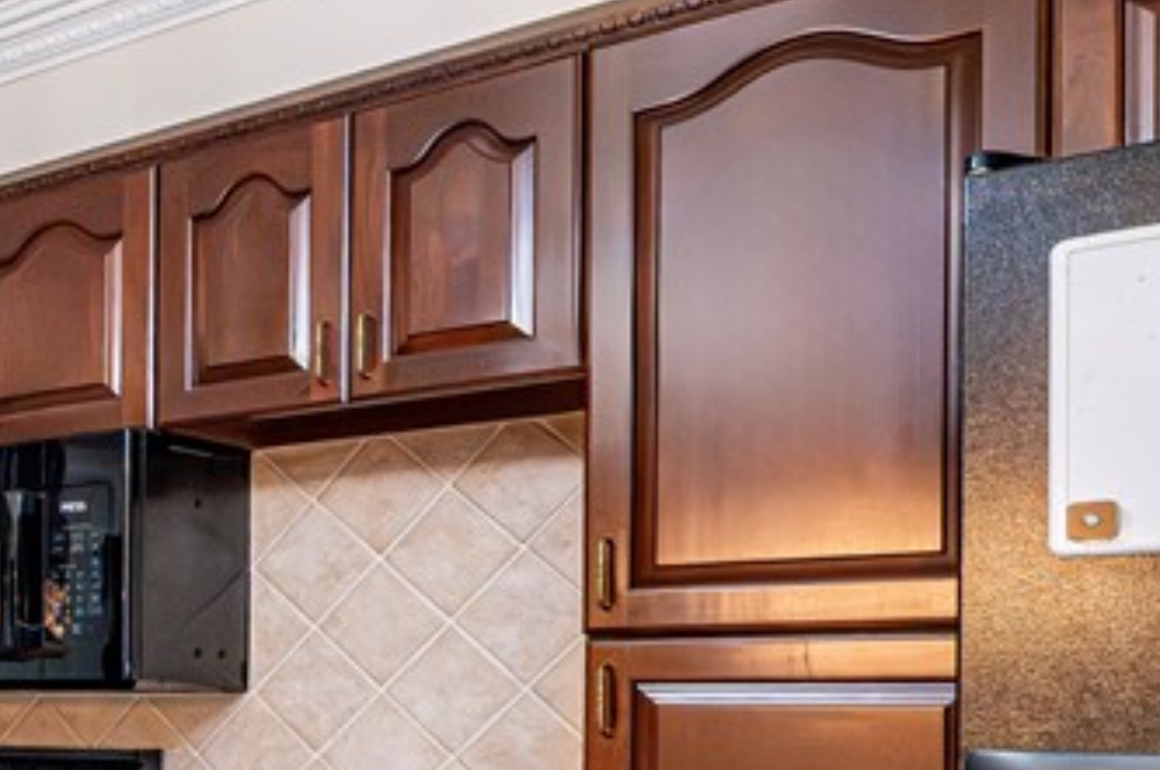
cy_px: 737
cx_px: -430
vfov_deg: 26.2
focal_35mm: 49
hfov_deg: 30.0
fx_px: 1577
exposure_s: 1/160
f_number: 8
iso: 8000
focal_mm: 15
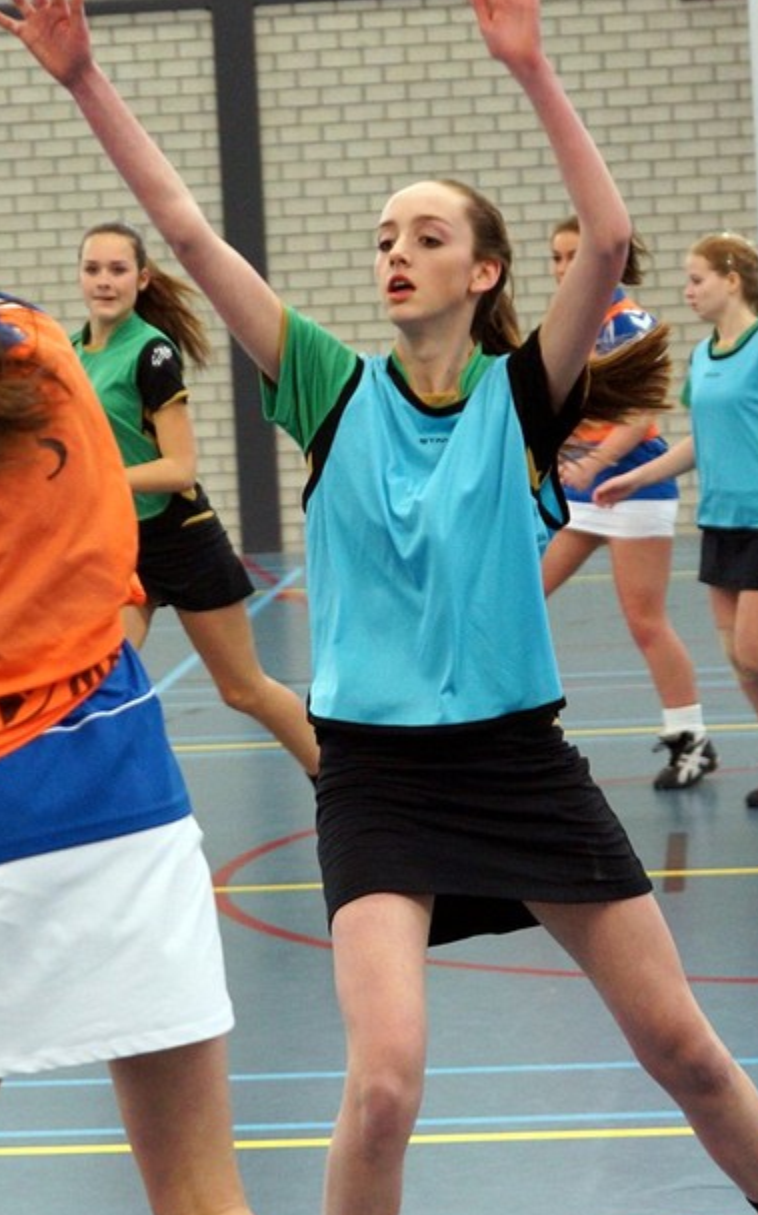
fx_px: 4267
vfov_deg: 16.2
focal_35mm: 129
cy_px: 606
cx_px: 212
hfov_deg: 10.1
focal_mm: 50
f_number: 2.8
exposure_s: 1/320
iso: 1250
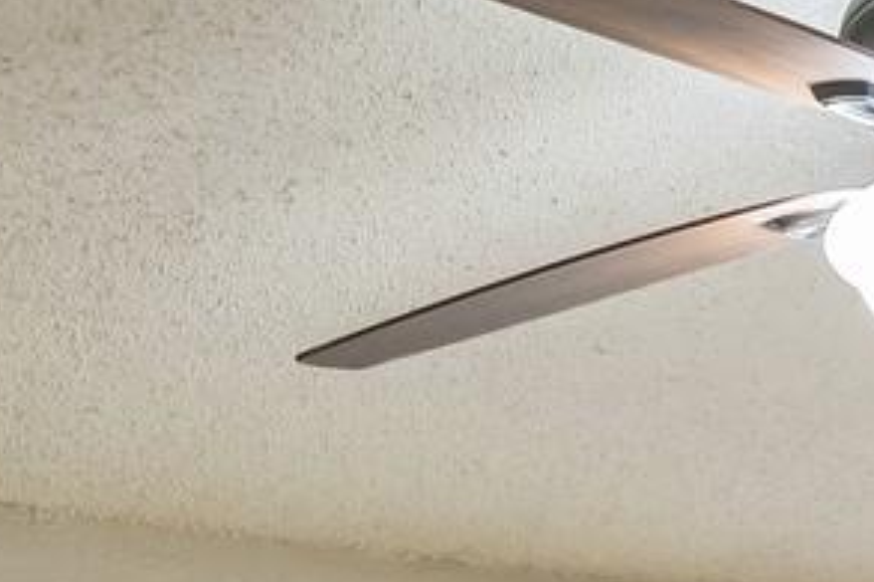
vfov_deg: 10.6
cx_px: 623
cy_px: 1345
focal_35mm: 112
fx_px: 2717
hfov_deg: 18.2
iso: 400
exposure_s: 1/13
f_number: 7.1
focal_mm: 16
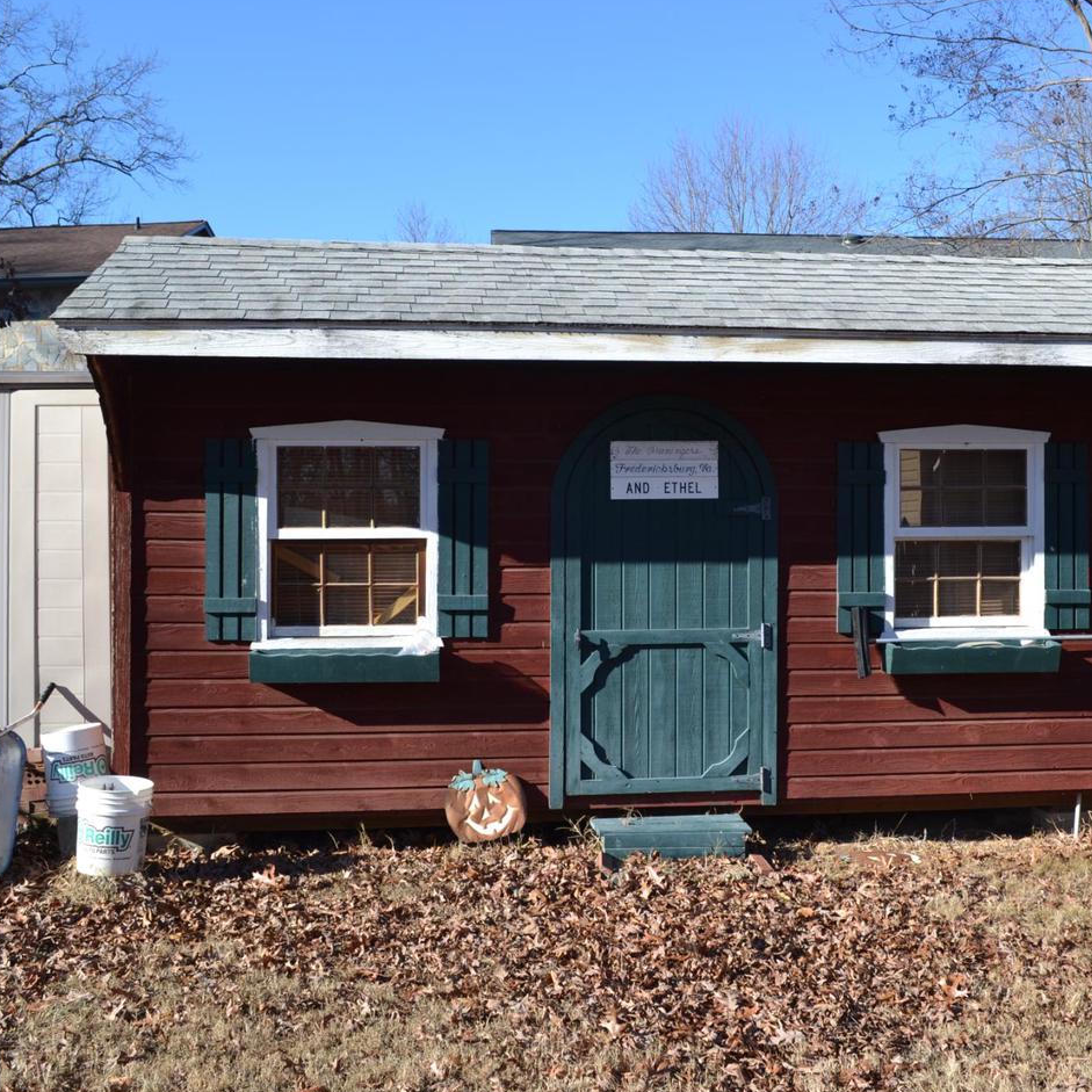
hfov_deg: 42.6
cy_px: 549
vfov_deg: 42.8
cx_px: 653
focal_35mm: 39
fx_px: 1392
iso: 100
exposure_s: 1/200
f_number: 7.1
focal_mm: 20
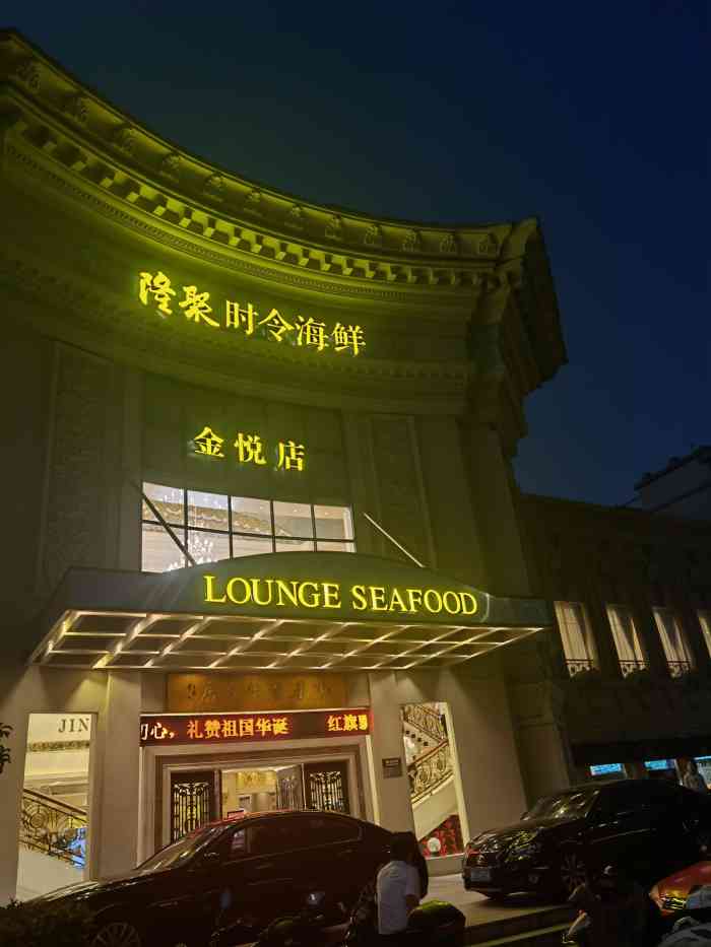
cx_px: 356
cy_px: 474
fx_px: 739
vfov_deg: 65.3
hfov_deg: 51.4
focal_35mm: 27
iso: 160
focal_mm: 6.67
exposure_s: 1/50
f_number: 1.9
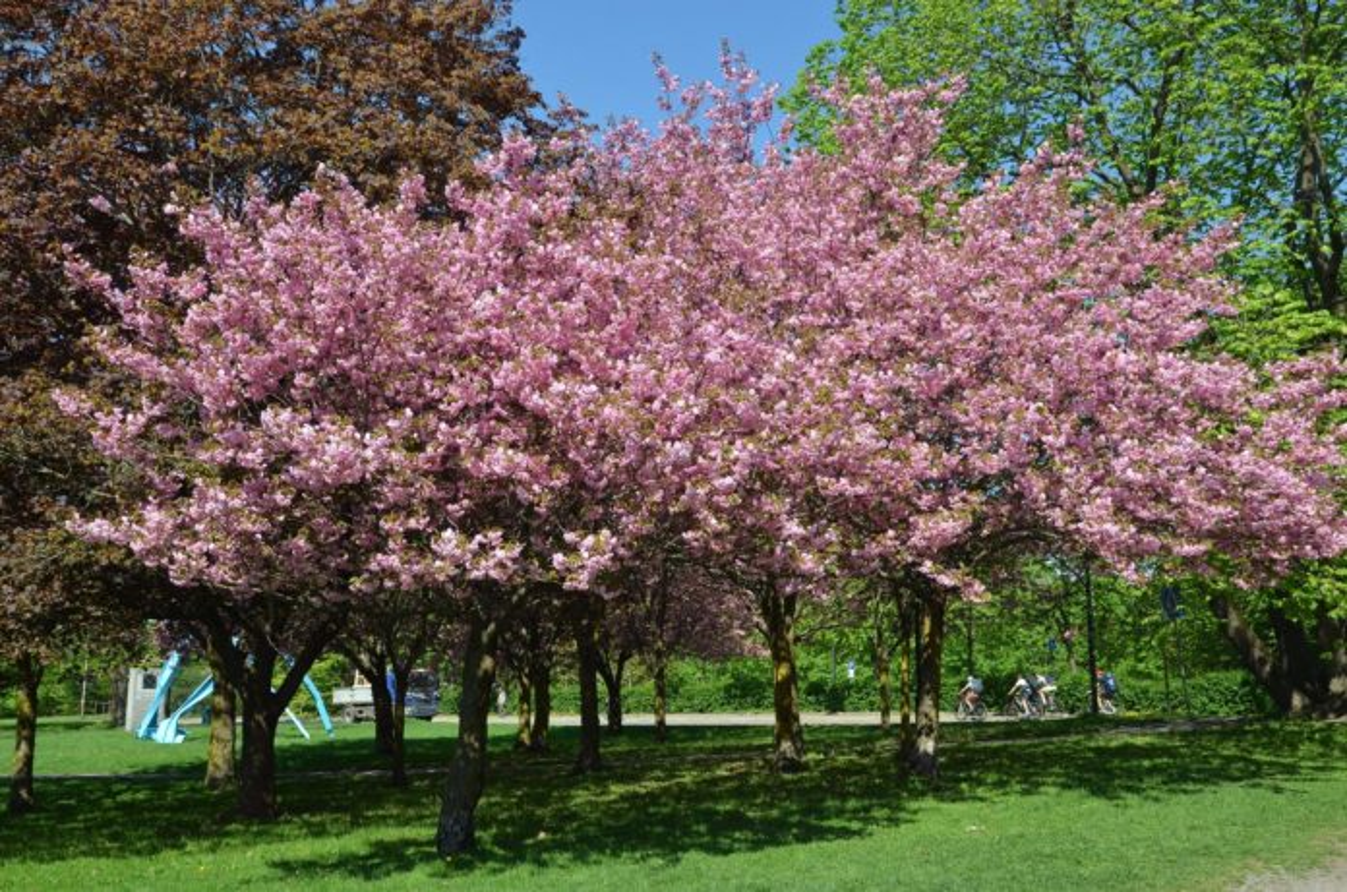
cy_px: 446
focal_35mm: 36
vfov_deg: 36.7
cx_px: 674
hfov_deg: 53.2
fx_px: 1344
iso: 180
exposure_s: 1/250
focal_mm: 24
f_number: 8
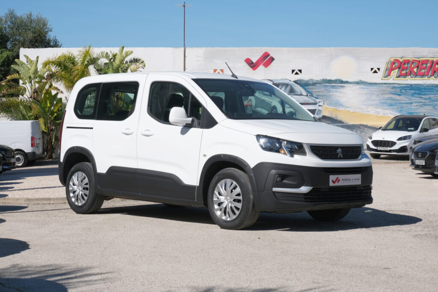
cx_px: 219
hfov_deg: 29.7
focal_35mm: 68
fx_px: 827
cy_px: 146
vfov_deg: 20.0
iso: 160
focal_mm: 45
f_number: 9
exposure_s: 1/500
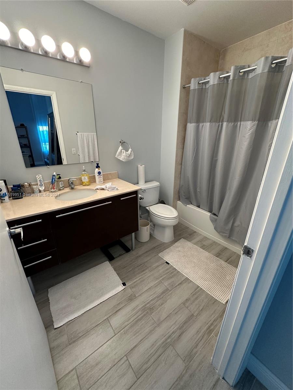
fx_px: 158
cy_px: 195
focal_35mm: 14
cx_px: 146
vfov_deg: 102.1
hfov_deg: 85.7
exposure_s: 1/120
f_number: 2.2
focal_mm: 2.22
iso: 250
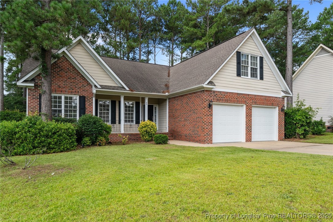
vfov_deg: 53.1
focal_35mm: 24
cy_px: 111
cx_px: 166
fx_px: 222
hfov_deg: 73.8
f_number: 8
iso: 320
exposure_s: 1/250
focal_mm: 24
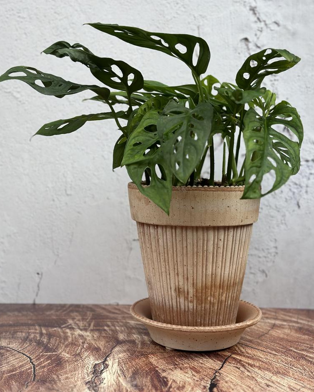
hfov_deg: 29.7
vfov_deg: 36.6
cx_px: 157
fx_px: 592
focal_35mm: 51
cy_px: 186
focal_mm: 6.86
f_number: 1.78
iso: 80
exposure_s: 1/699
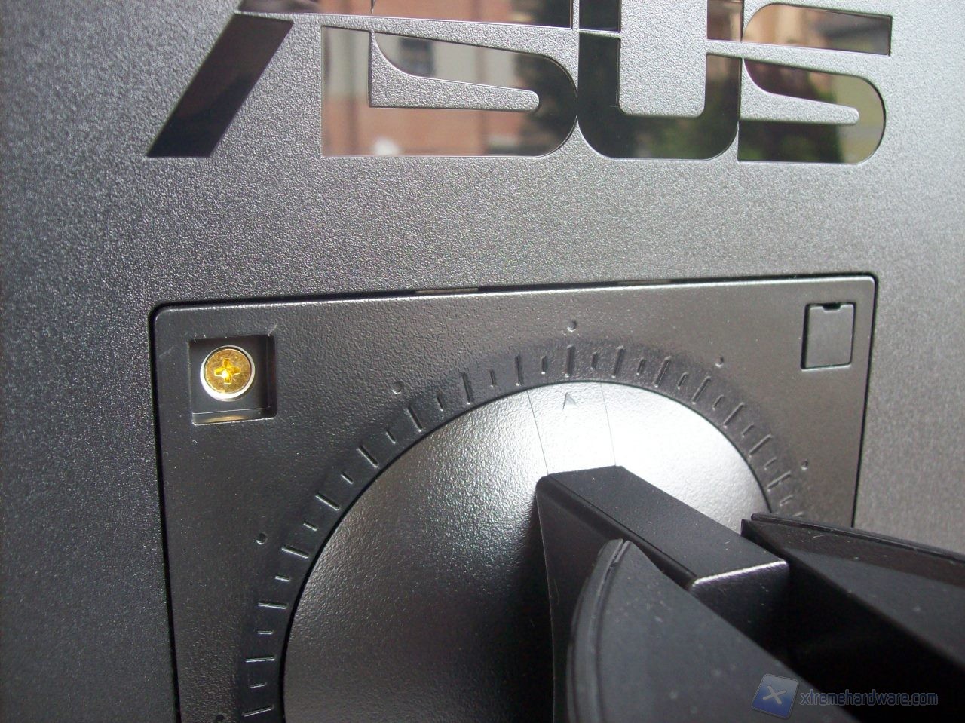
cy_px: 362
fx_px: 1003
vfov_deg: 39.6
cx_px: 482
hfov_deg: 51.4
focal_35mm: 36
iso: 160
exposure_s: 1/43.2
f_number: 2.7
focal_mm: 6
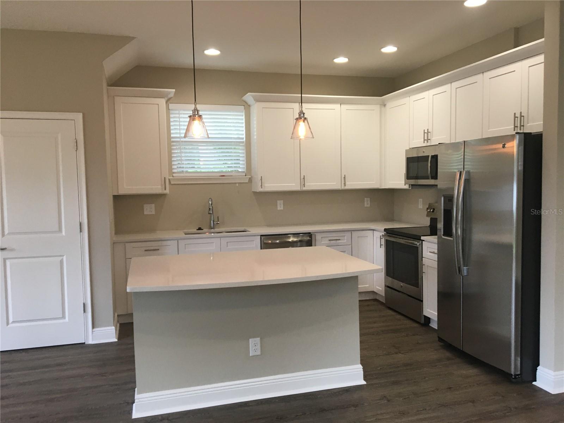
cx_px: 282
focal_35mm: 29
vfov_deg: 48.2
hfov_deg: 61.7
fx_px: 472
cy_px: 212
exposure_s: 1/30
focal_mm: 4.15
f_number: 2.2
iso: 40
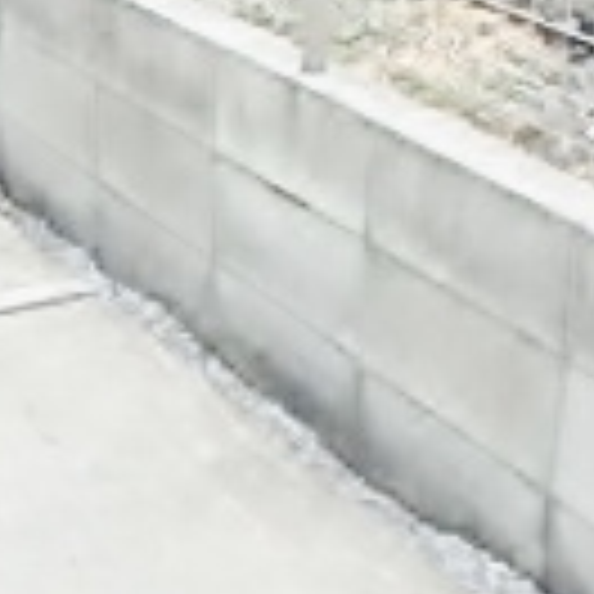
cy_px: 32
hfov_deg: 17.8
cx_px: -212
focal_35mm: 90
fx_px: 1747
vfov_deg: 18.9
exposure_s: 1/160
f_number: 3.5
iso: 125
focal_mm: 3.7
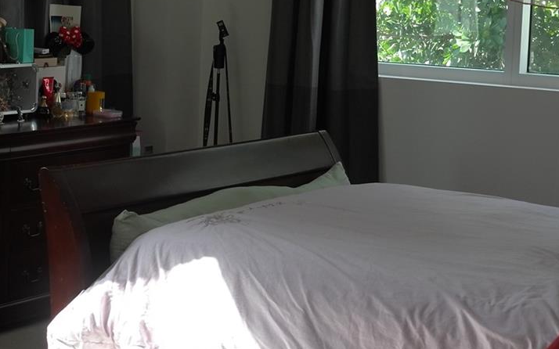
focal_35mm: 82
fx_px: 1249
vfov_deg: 15.9
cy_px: 115
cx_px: 136
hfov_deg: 24.9
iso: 400
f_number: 5
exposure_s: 1/320
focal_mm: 24
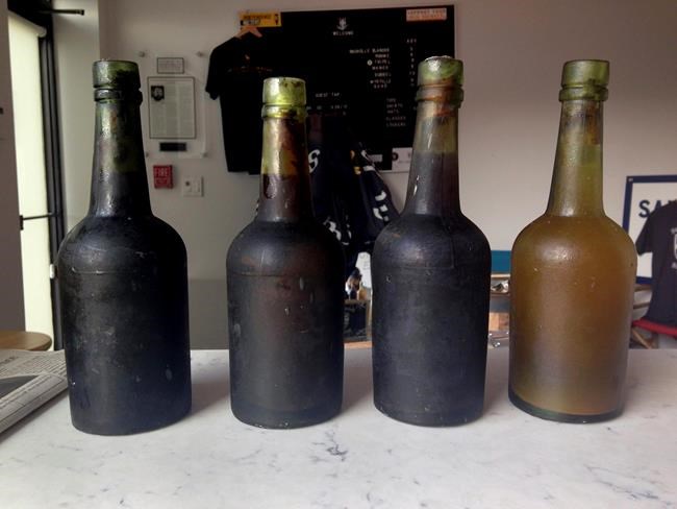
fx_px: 646
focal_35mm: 33
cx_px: 338
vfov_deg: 43.0
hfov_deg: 55.3
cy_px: 254
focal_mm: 4.12
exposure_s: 1/60
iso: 50
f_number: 2.4
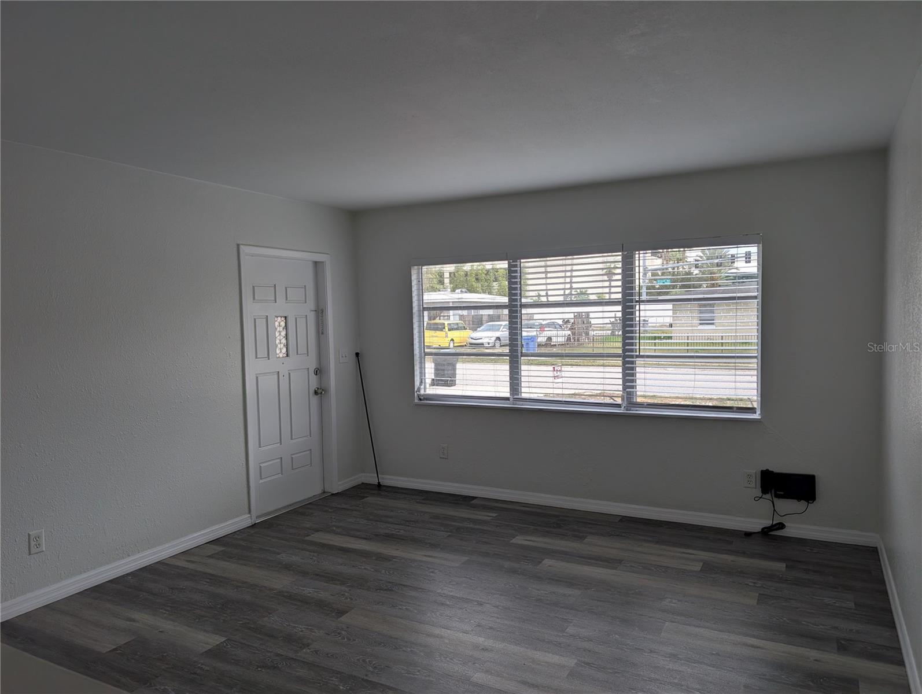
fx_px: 640
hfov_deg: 71.5
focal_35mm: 24
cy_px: 347
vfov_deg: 56.9
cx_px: 461
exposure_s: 1/254
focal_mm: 6.9
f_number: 1.68
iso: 21
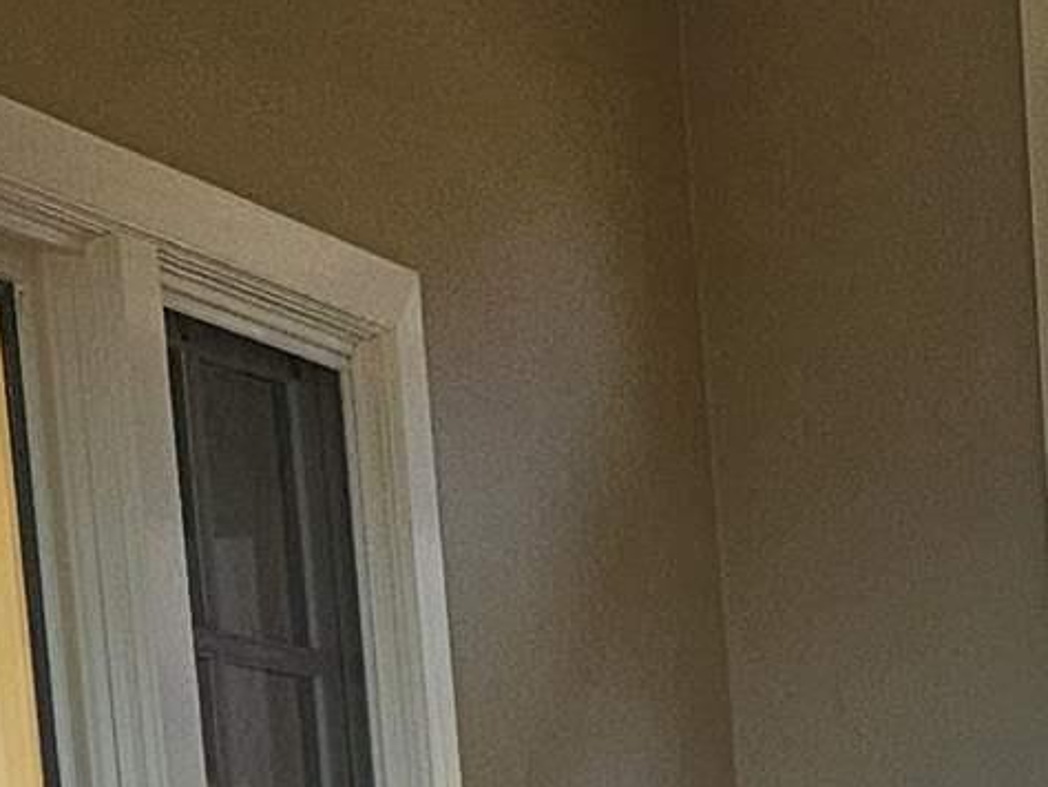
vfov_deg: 9.0
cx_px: 1791
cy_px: 1903
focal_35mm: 149
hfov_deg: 12.3
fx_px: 4513
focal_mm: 5.4
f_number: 1.8
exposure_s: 1/120
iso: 64
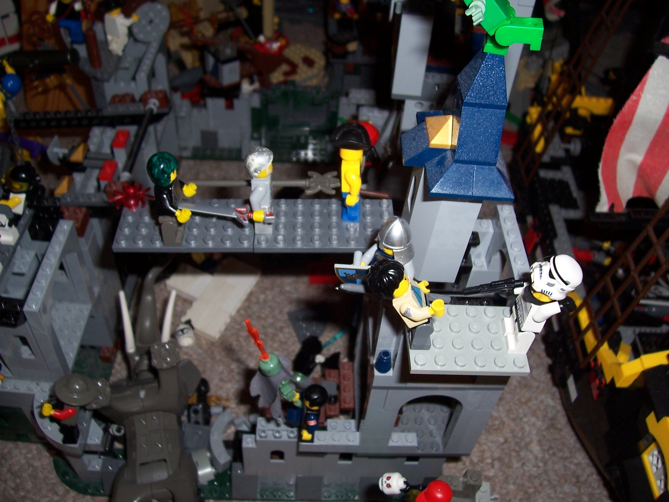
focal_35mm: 34
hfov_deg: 54.0
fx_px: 657
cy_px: 251
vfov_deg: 41.8
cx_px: 334
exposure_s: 1/60
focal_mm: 5.6
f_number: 2.7
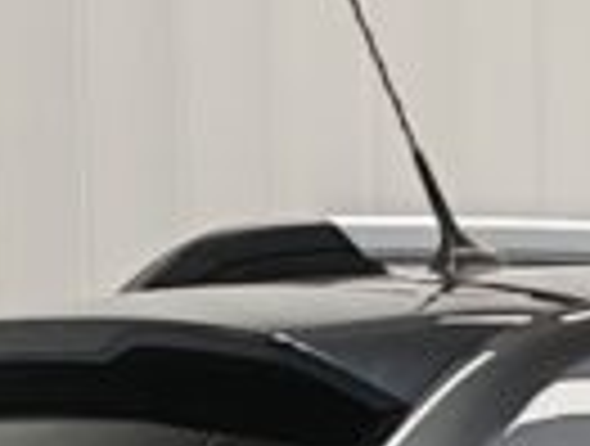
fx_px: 4529
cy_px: 1288
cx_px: 1360
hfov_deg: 7.1
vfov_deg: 5.3
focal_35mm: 265
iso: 80
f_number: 1.6
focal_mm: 5.4
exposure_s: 1/50
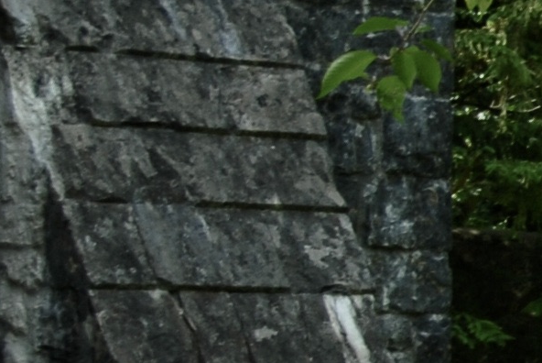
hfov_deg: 6.4
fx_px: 4585
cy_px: 323
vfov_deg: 4.5
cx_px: 1397
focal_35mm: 304
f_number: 5.6
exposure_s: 1/125
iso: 100
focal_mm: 31
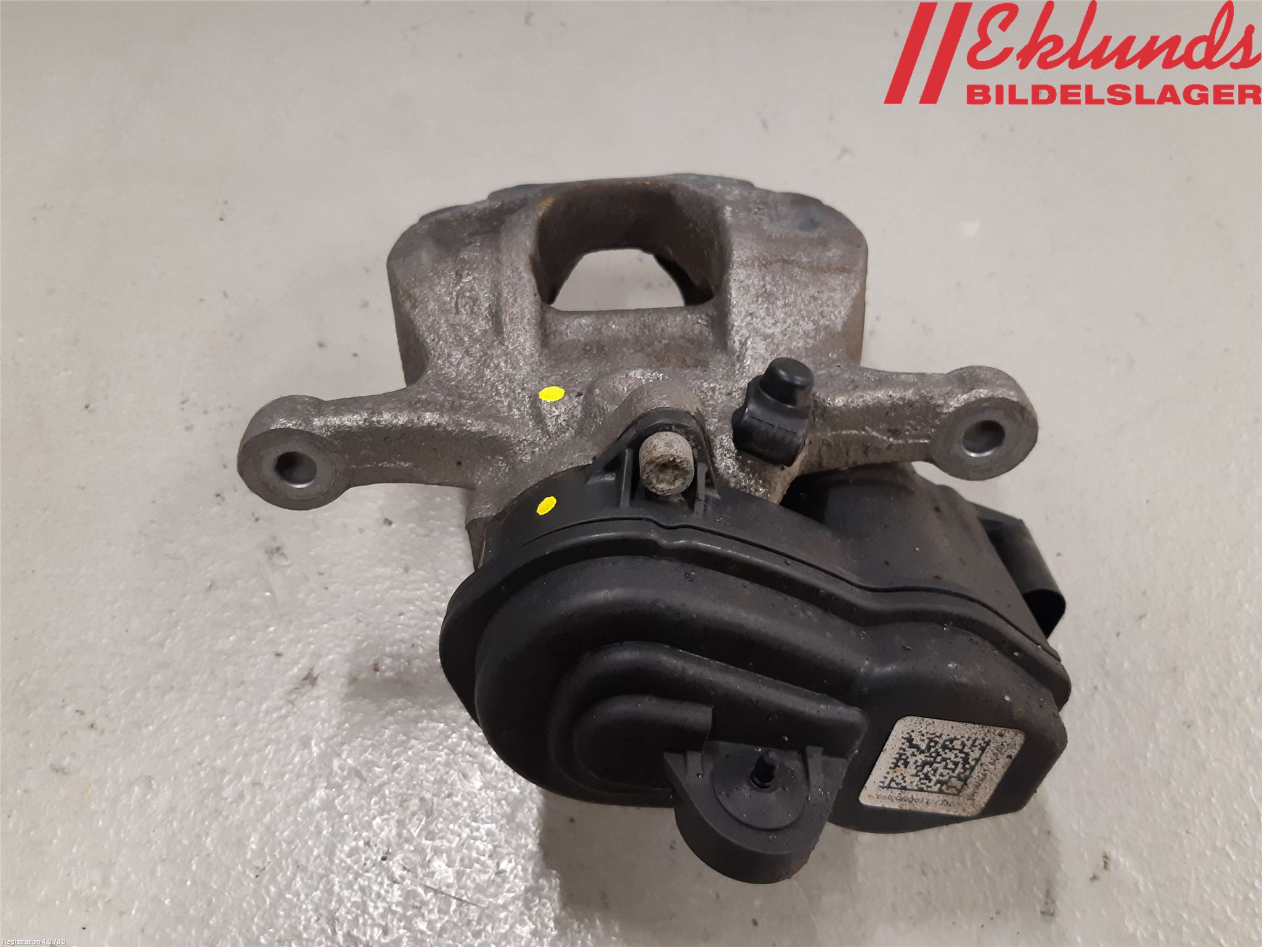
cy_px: 474
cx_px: 631
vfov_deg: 53.1
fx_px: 948
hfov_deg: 67.3
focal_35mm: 26
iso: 160
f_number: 1.7
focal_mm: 3.93
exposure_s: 1/50
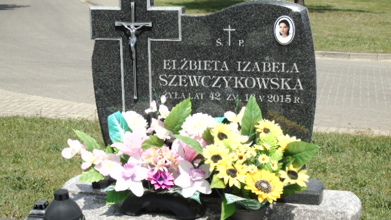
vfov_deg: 20.0
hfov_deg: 34.9
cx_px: 197
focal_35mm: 60
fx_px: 622
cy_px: 113
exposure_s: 1/1000
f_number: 4.3
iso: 80
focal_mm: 9.6
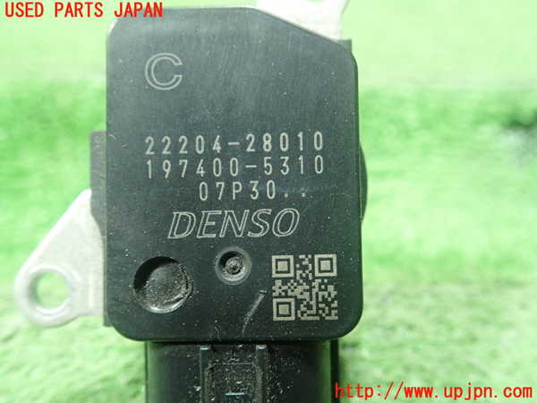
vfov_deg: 46.8
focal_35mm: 30
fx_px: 465
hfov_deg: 60.0
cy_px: 202
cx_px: 268
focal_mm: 5.5
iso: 800
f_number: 2.3
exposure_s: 1/60
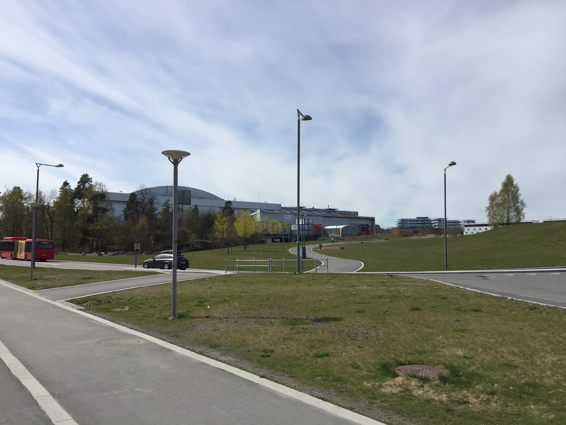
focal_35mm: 29
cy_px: 212
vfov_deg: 48.2
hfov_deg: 61.7
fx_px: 474
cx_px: 283
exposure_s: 1/3049
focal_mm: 4.15
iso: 32
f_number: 2.2
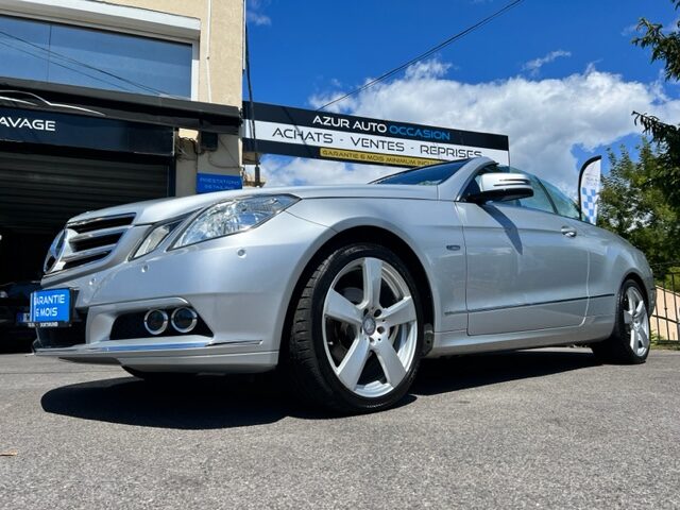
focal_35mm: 26
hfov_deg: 67.3
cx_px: 340
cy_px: 255
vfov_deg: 53.1
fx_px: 511
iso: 50
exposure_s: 1/5882
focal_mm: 5.7
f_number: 1.5
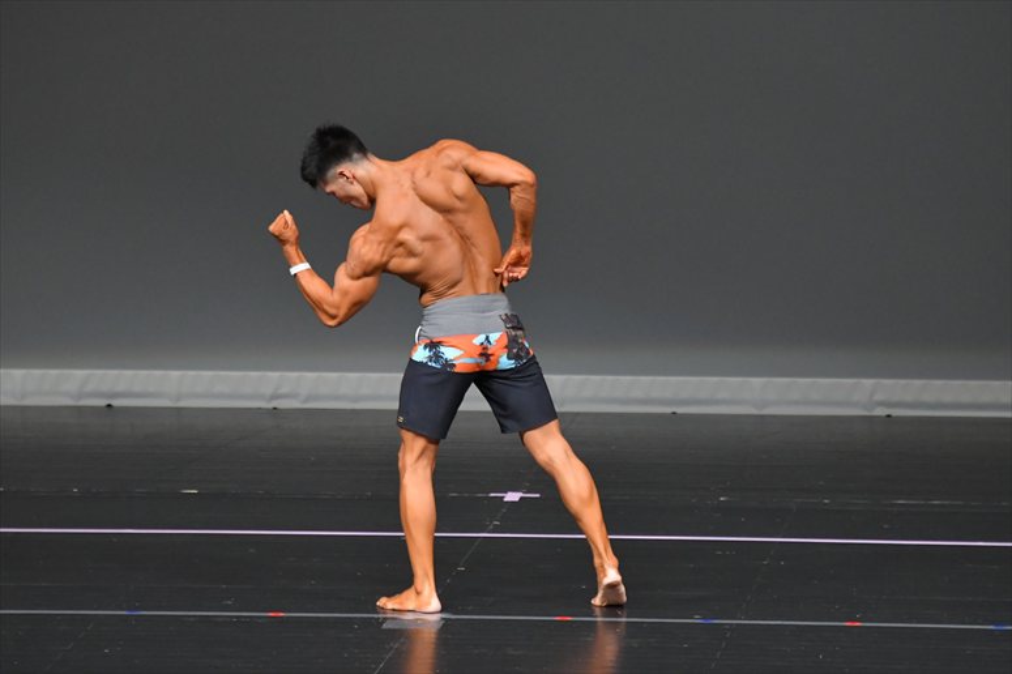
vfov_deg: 4.4
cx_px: 506
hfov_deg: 6.5
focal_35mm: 315
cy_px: 337
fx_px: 8851
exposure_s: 1/400
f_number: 5.6
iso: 4000
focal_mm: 210
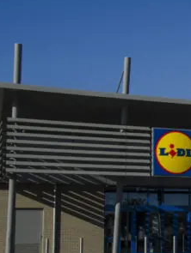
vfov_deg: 25.5
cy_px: 166
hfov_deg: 18.5
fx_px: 558
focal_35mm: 76
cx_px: 226
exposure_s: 1/200
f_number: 11
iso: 100
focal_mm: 26
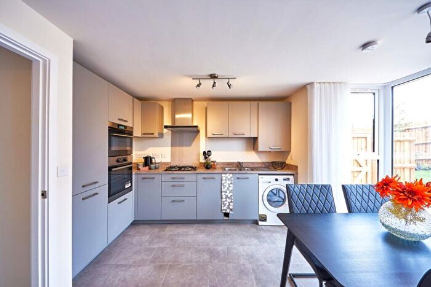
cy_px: 144
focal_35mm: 12
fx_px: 144
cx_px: 216
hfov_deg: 112.6
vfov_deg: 90.0
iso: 200
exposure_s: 1/8
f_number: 7.1
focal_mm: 8
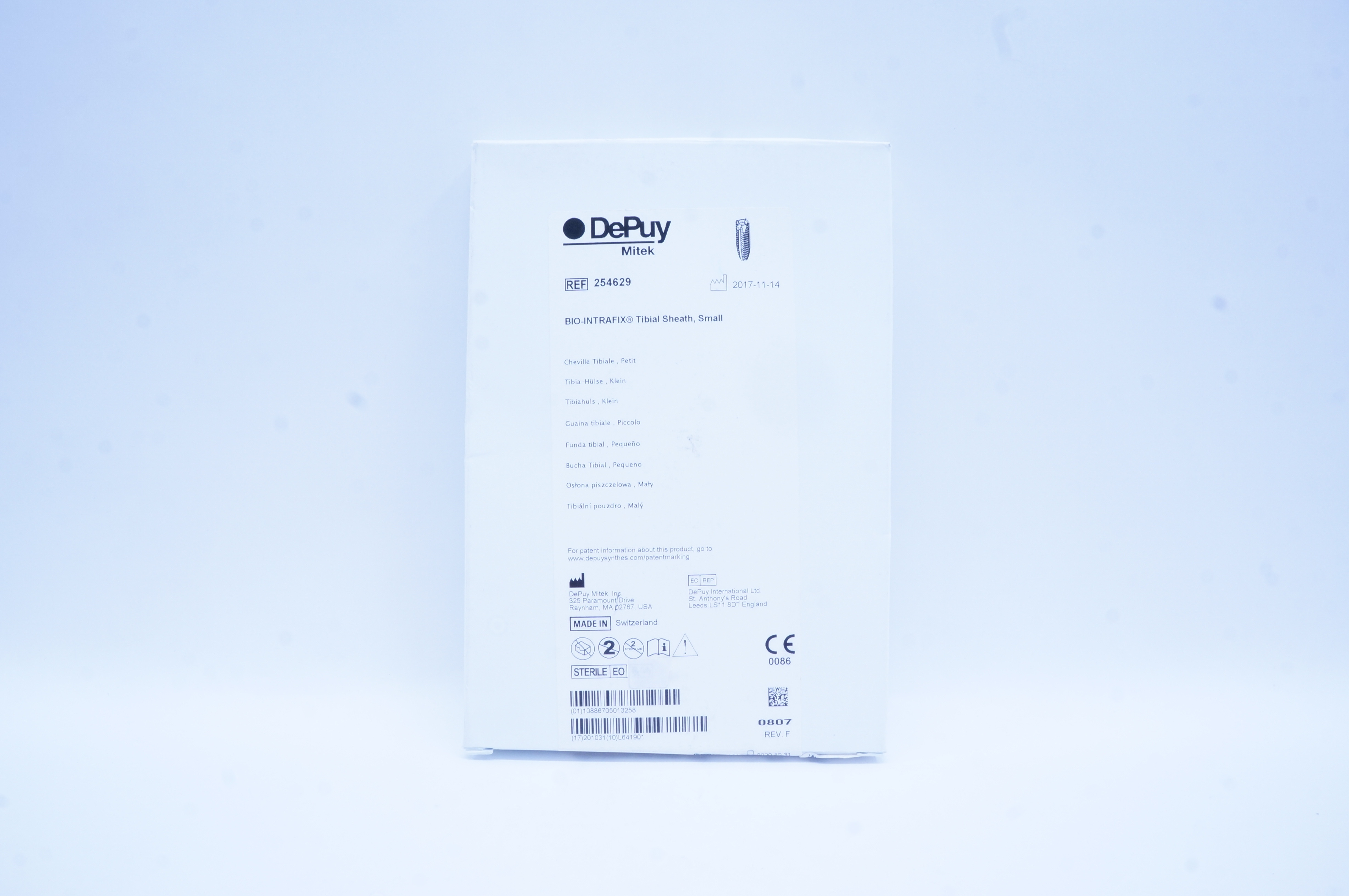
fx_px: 1011
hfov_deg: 67.4
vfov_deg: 47.8
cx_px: 674
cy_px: 448
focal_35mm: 27
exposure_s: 1/10
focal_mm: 18
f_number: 14
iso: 400
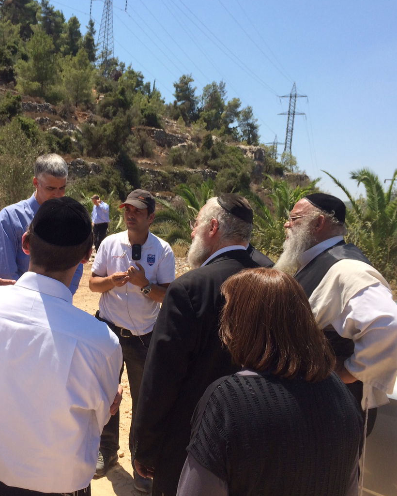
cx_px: 119
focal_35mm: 40
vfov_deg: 45.8
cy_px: 243
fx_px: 587
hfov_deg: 36.8
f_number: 2.2
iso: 40
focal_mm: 4.12
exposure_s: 1/1866
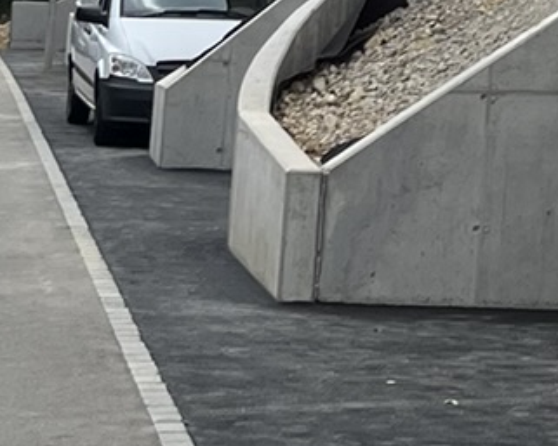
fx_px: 2676
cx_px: 1015
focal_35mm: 162
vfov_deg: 9.1
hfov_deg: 11.1
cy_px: -368
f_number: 1.6
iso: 50
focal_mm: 5.1
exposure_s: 1/4016
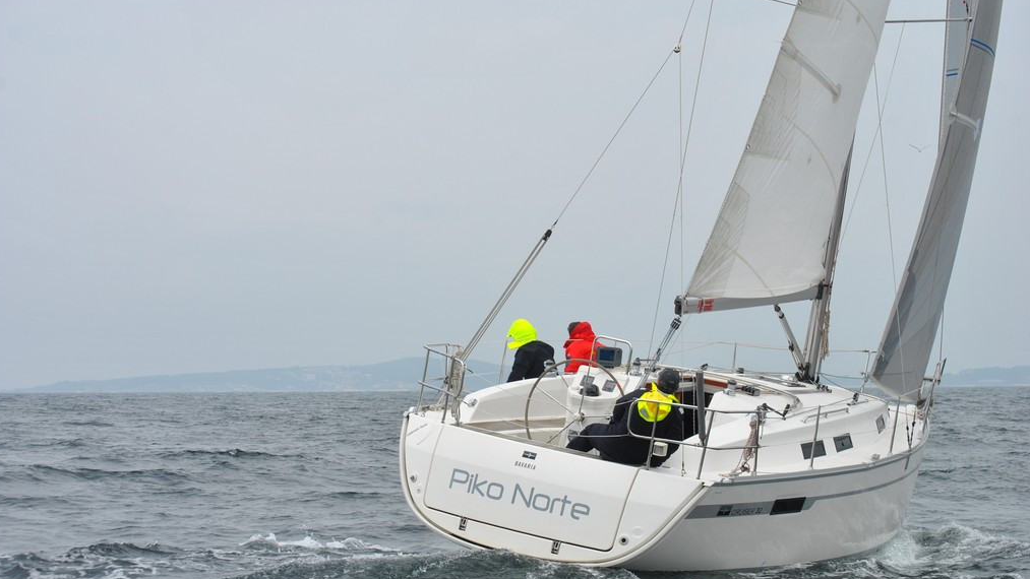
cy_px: 306
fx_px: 2391
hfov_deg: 24.3
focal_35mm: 88
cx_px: 510
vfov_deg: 13.8
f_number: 9
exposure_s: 1/320
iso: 100
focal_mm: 55
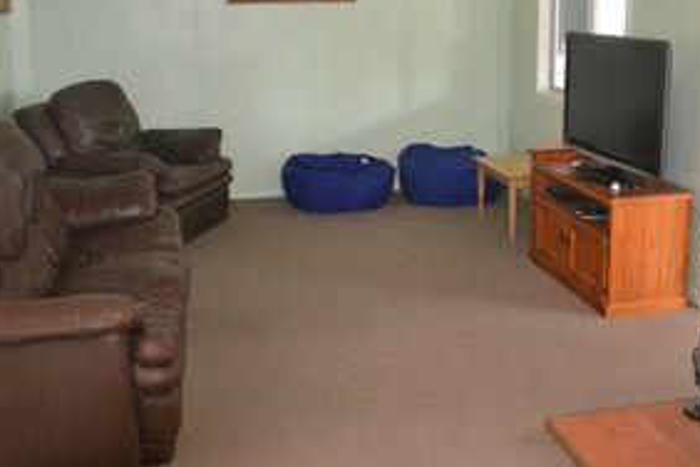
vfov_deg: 29.9
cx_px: 405
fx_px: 875
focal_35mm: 45
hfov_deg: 43.5
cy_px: 220
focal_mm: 18
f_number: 3.5
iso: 2500
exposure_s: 1/60
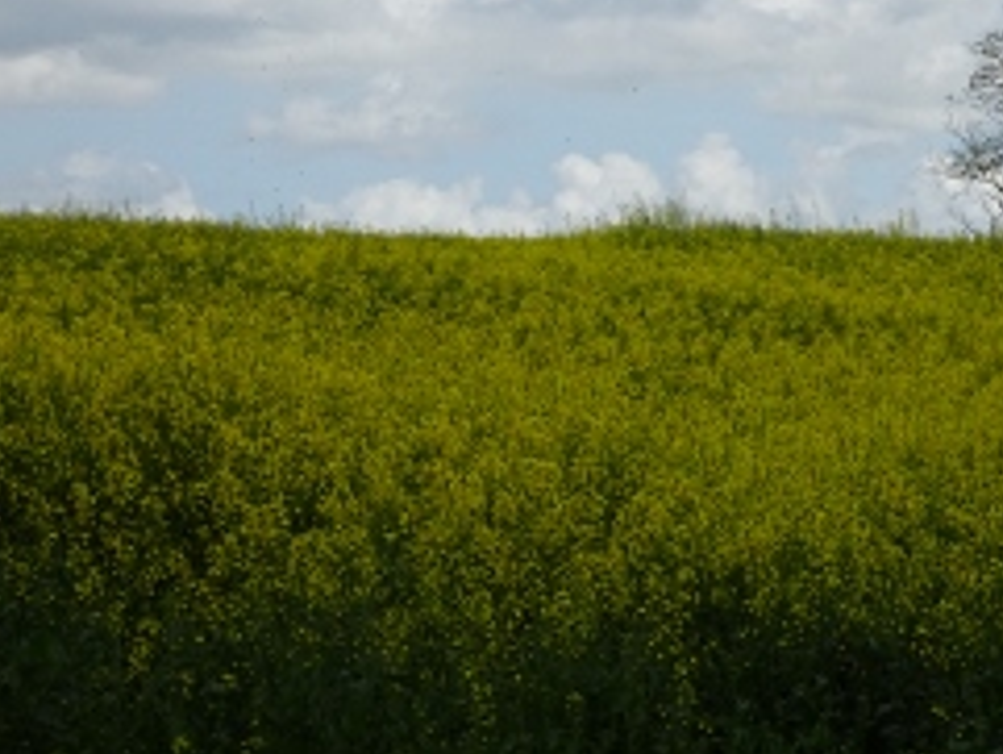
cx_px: 853
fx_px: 5044
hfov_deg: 11.3
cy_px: 108
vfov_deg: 8.5
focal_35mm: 174
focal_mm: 15.92
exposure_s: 1/640
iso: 80
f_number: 5
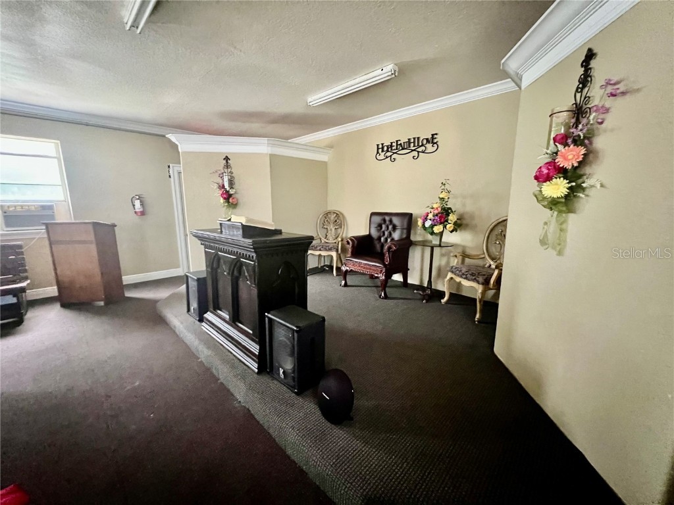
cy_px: 252
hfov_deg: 106.2
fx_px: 253
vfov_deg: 89.9
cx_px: 337
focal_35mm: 13
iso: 1250
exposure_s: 1/41
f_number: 1.8
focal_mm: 1.57
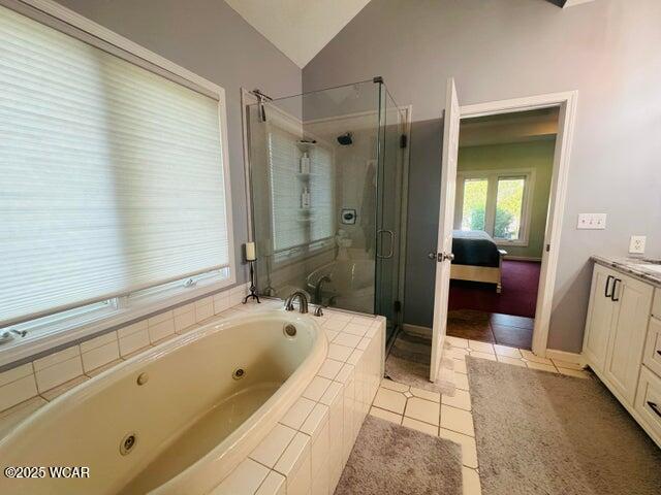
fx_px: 267
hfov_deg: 102.1
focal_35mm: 14
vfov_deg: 85.7
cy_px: 248
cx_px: 330
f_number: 2.2
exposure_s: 1/120
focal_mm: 2.22
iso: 250
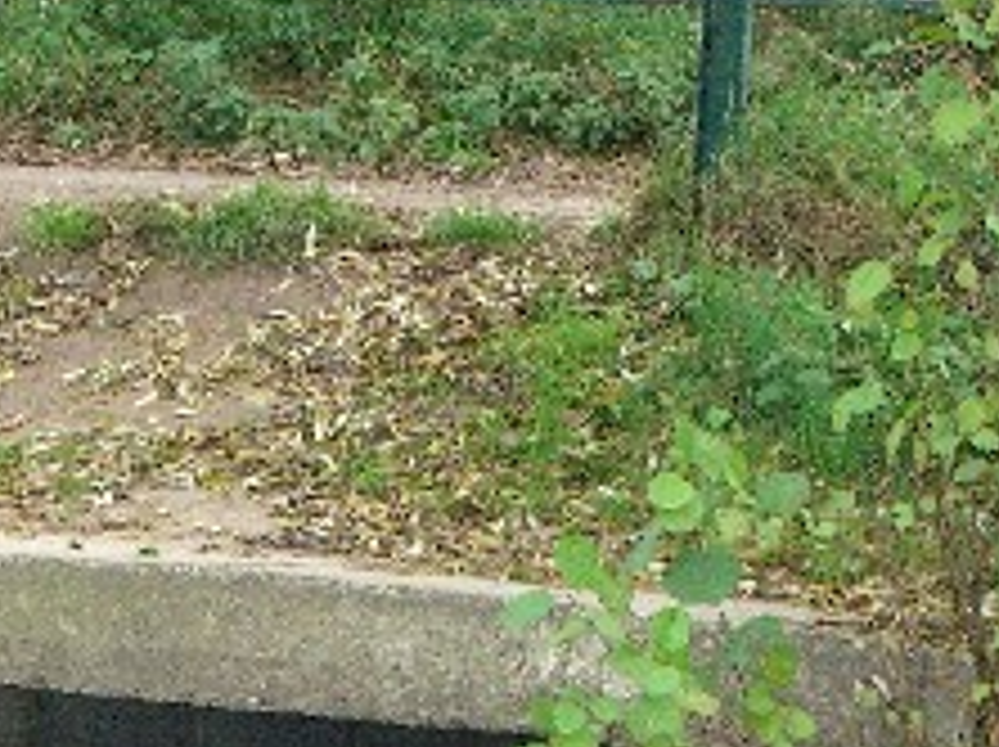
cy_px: 880
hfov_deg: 9.4
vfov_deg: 7.0
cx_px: 344
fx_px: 6054
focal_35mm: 210
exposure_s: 1/60
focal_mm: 16.6
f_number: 4.4
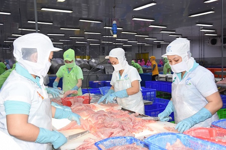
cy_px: 75
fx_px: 245
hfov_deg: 49.6
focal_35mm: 39
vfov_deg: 34.2
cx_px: 113
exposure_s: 1/60
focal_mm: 26
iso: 500
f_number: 4
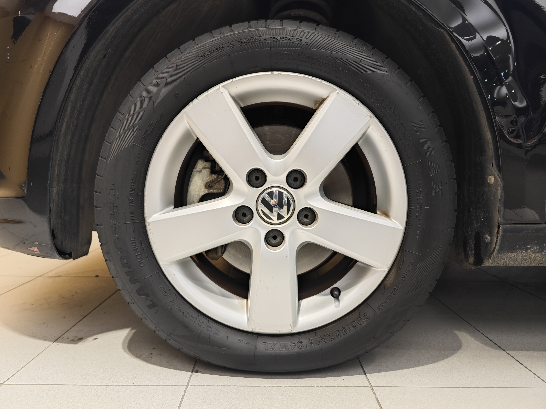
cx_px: 273
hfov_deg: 73.9
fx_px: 363
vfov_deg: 58.9
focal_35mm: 23
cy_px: 204
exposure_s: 1/50
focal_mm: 8.7
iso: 400
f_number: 1.9
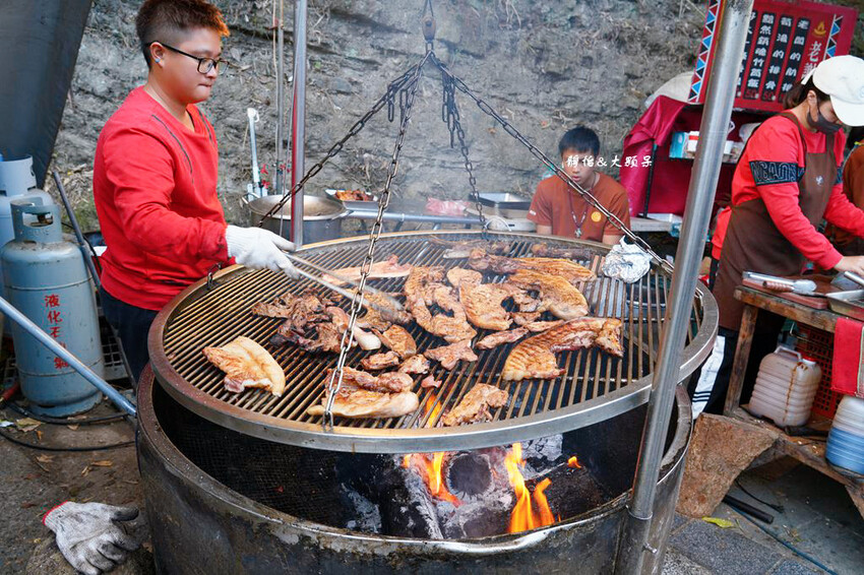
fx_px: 696
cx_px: 432
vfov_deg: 44.9
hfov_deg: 63.7
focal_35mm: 29
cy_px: 288
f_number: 6.3
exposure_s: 1/80
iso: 320
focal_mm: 29
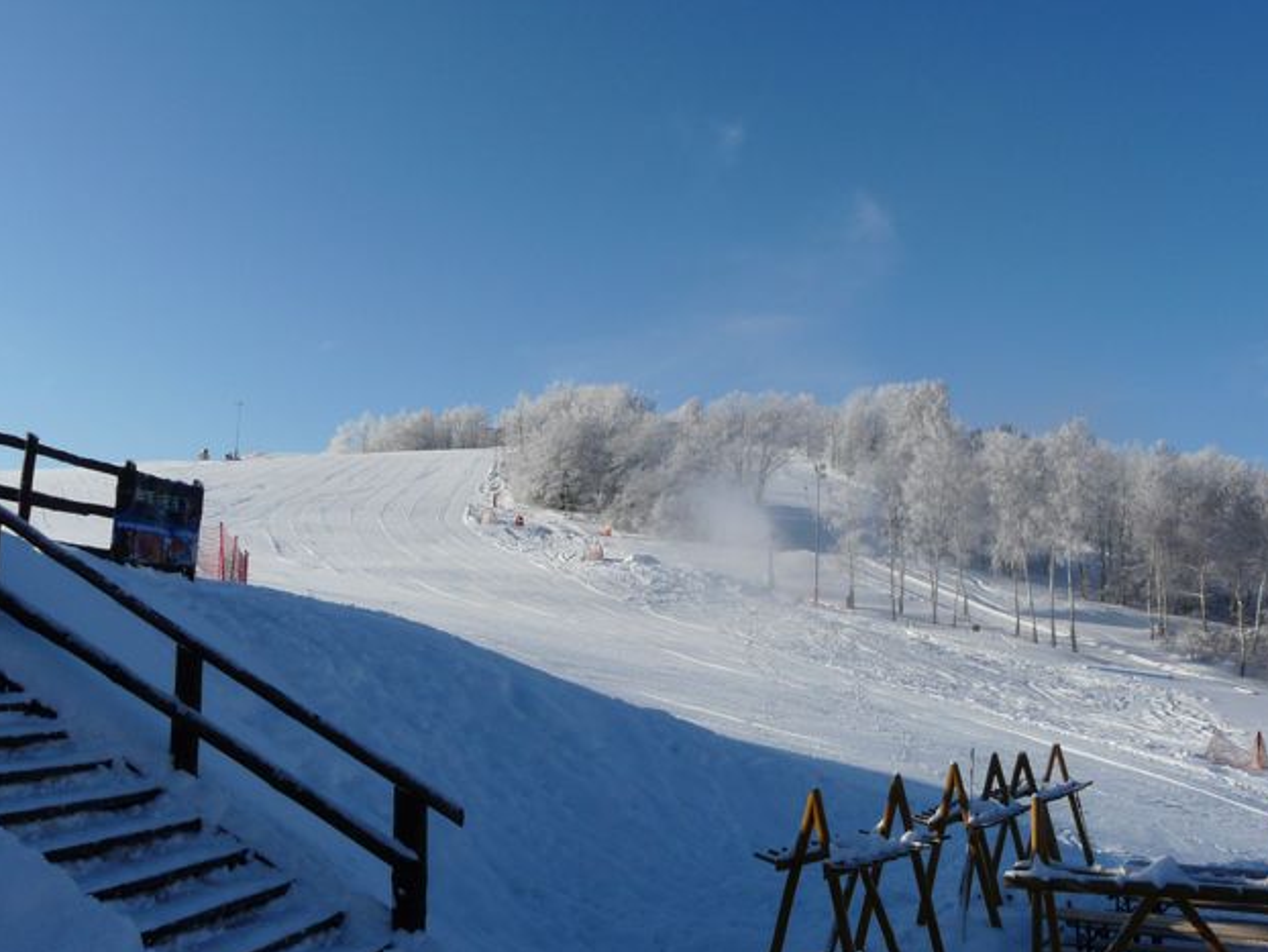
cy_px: 398
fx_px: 1319
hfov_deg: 51.3
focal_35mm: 36
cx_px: 644
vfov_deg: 39.6
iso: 100
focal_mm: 4.6
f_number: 7.1
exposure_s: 1/500
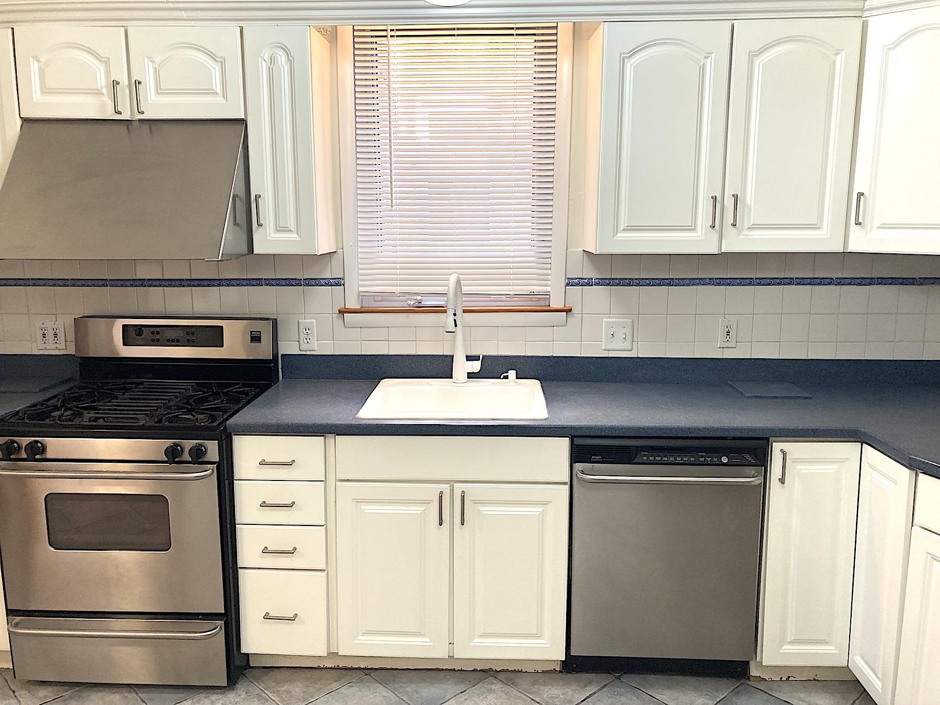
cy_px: 352
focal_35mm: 28
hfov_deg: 63.4
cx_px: 470
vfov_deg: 49.7
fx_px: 760
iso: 100
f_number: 1.8
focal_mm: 3.99
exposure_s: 1/60
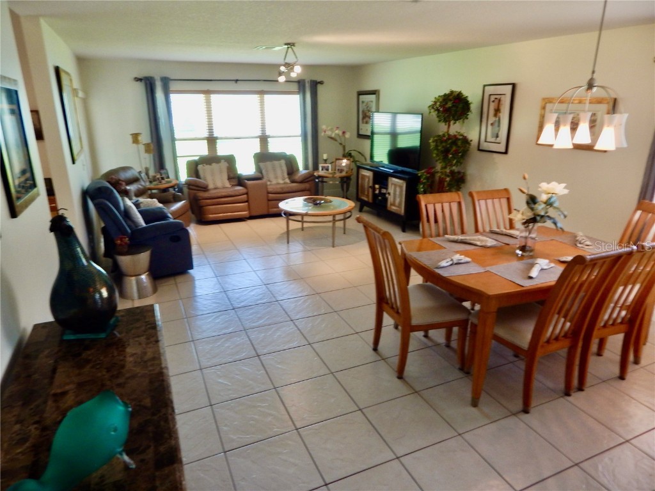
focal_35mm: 22
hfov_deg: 76.4
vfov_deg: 61.1
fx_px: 416
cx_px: 328
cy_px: 246
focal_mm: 4
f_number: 3
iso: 125
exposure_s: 1/30
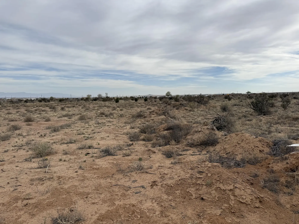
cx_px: 150
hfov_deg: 71.6
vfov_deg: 56.8
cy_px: 112
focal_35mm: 24
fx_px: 207
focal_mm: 6.76
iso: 80
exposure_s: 1/5319
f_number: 1.78
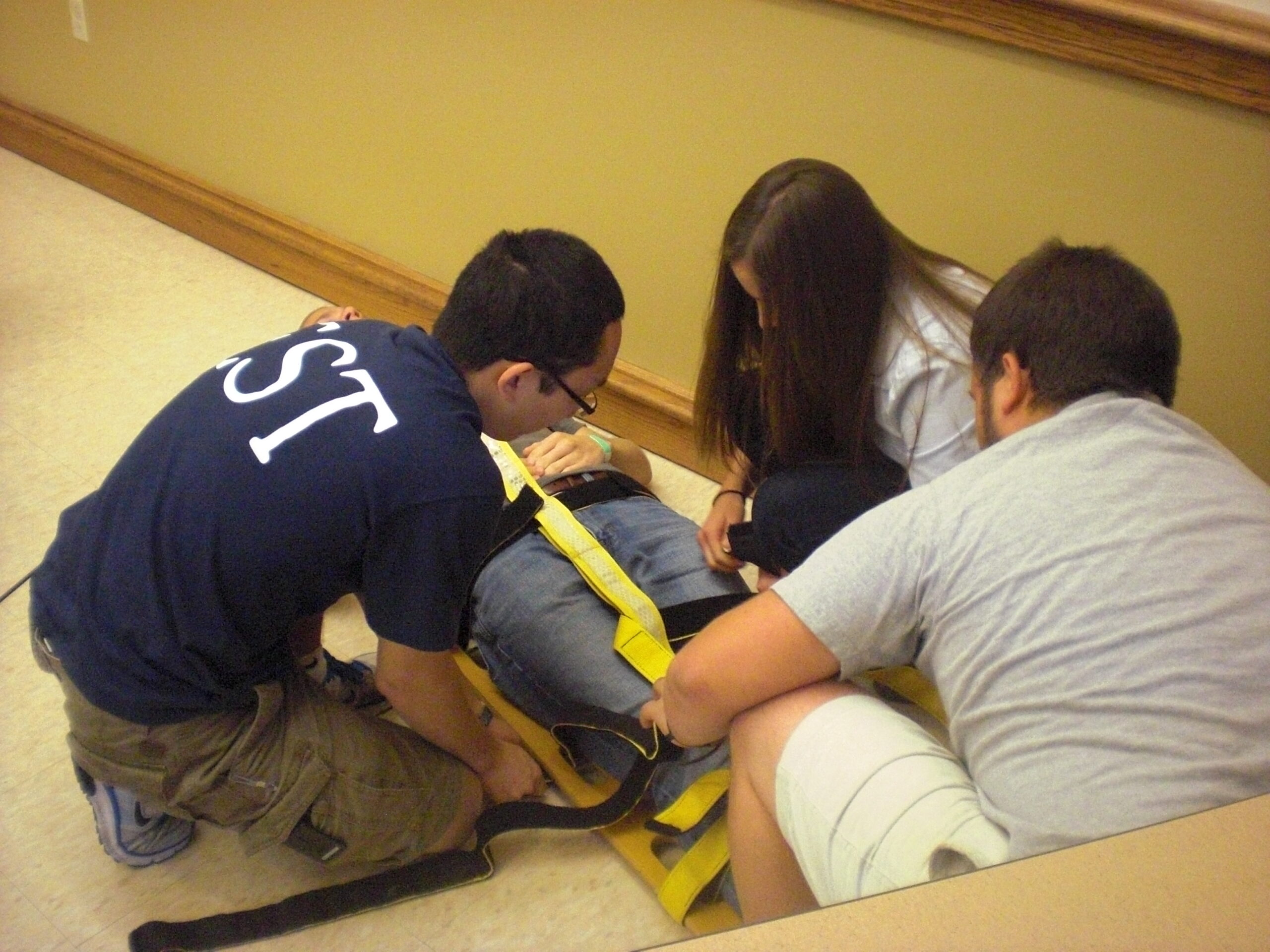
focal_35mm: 38
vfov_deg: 37.7
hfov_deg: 49.0
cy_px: 476
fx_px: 1394
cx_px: 635
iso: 800
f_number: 3.1
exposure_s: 1/100
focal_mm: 6.3
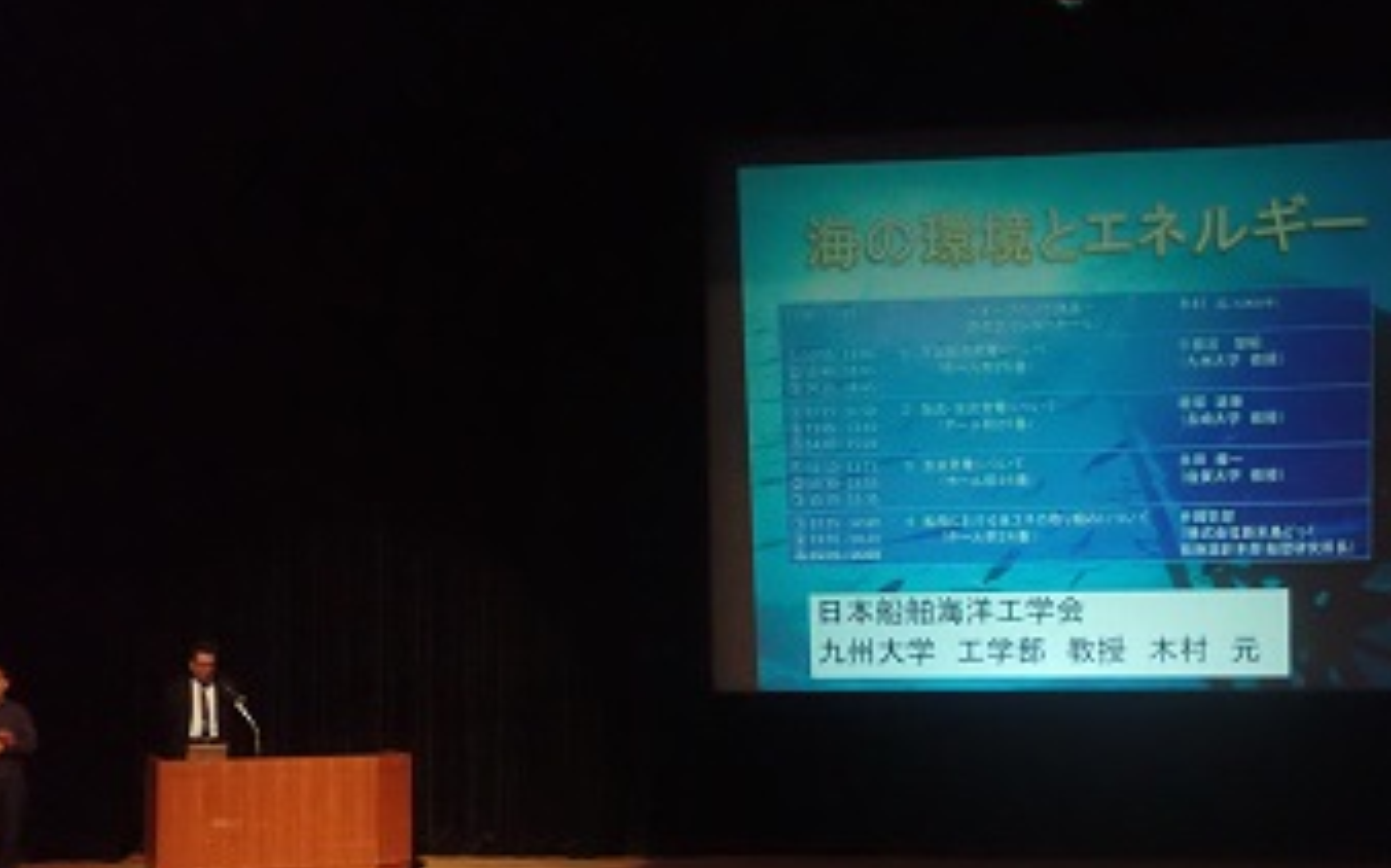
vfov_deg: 23.9
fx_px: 2046
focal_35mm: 54
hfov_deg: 37.5
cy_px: 527
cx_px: 728
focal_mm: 7.86
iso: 1600
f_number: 2.9
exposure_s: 1/40
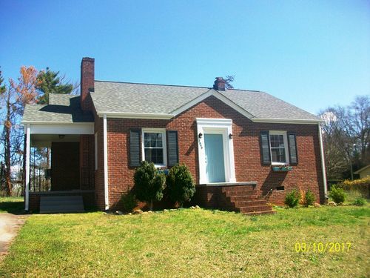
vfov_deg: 44.2
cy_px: 139
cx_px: 185
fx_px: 342
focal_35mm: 32
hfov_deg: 56.8
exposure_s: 1/500
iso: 64
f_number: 2.8
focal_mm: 5.7
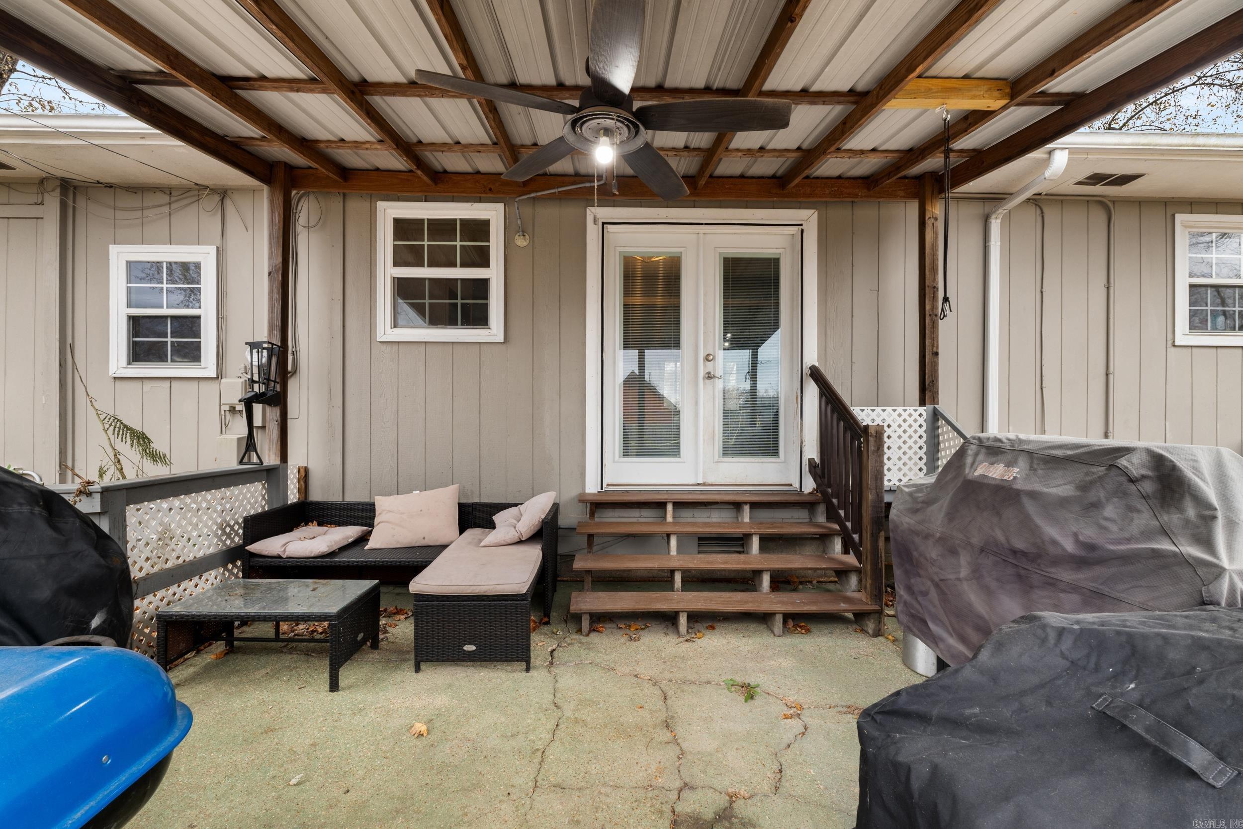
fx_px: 518
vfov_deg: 77.3
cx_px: 622
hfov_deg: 100.4
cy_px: 414
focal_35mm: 15
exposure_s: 1/6
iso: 200
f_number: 9
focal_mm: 10
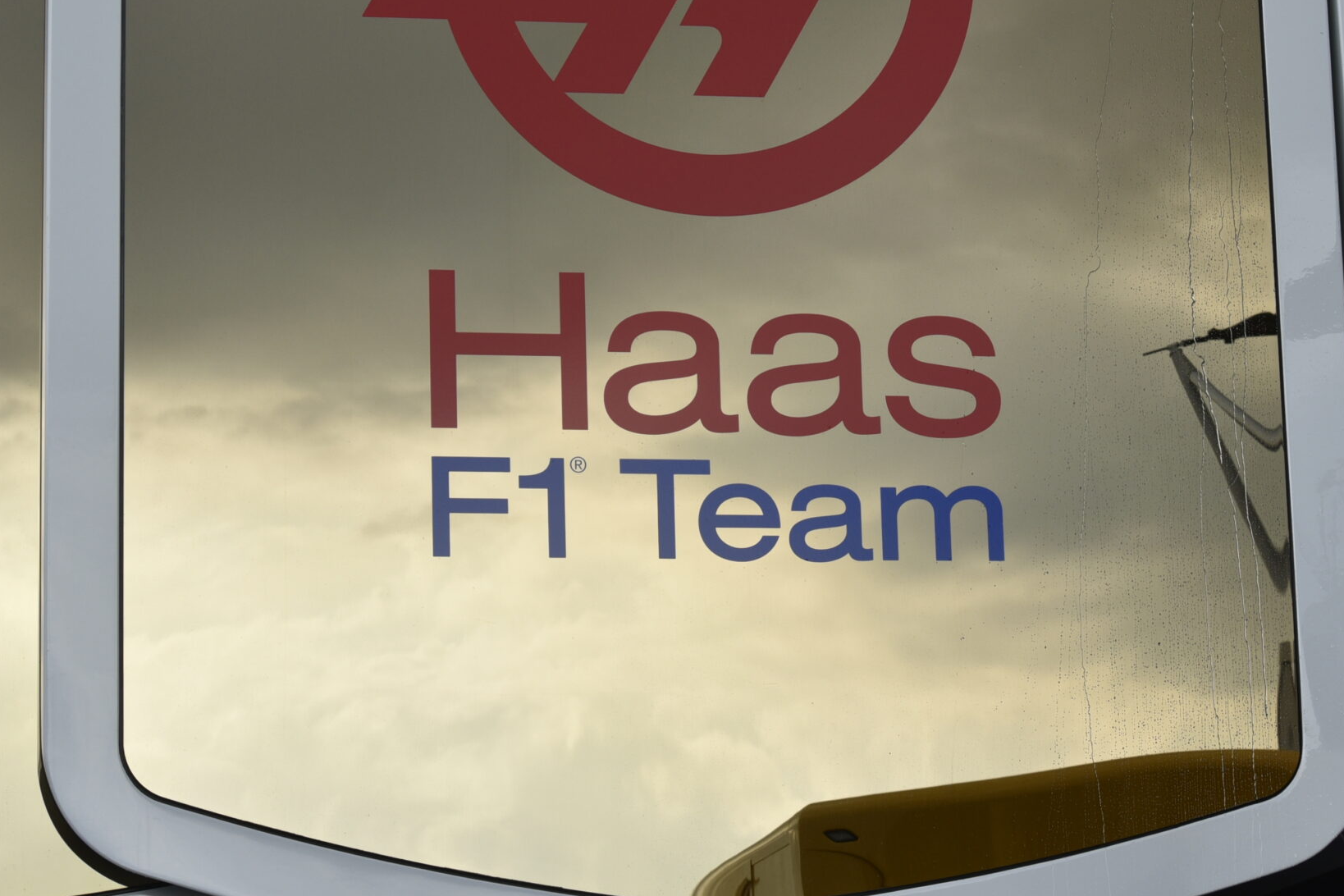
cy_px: 212
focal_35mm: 125
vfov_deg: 10.9
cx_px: 743
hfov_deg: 16.4
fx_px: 4666
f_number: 13
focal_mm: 80
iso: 500
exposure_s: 1/640
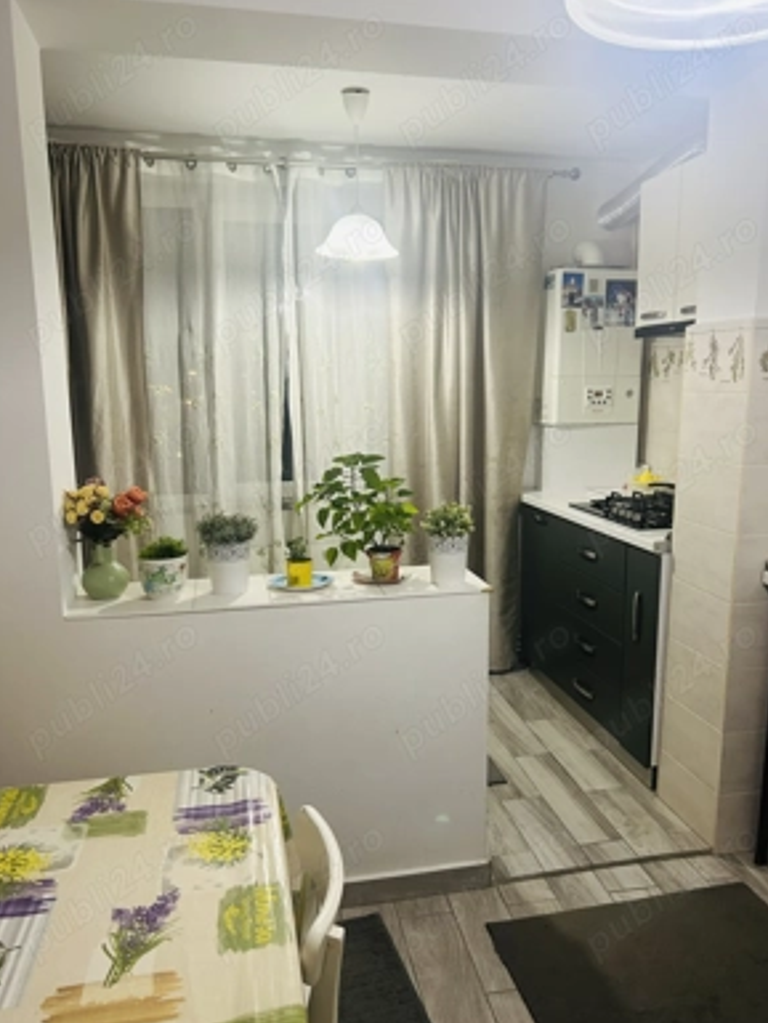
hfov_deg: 51.4
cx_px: 391
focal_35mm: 27
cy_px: 529
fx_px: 798
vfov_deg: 65.3
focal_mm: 5.7
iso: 160
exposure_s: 1/60
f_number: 1.5
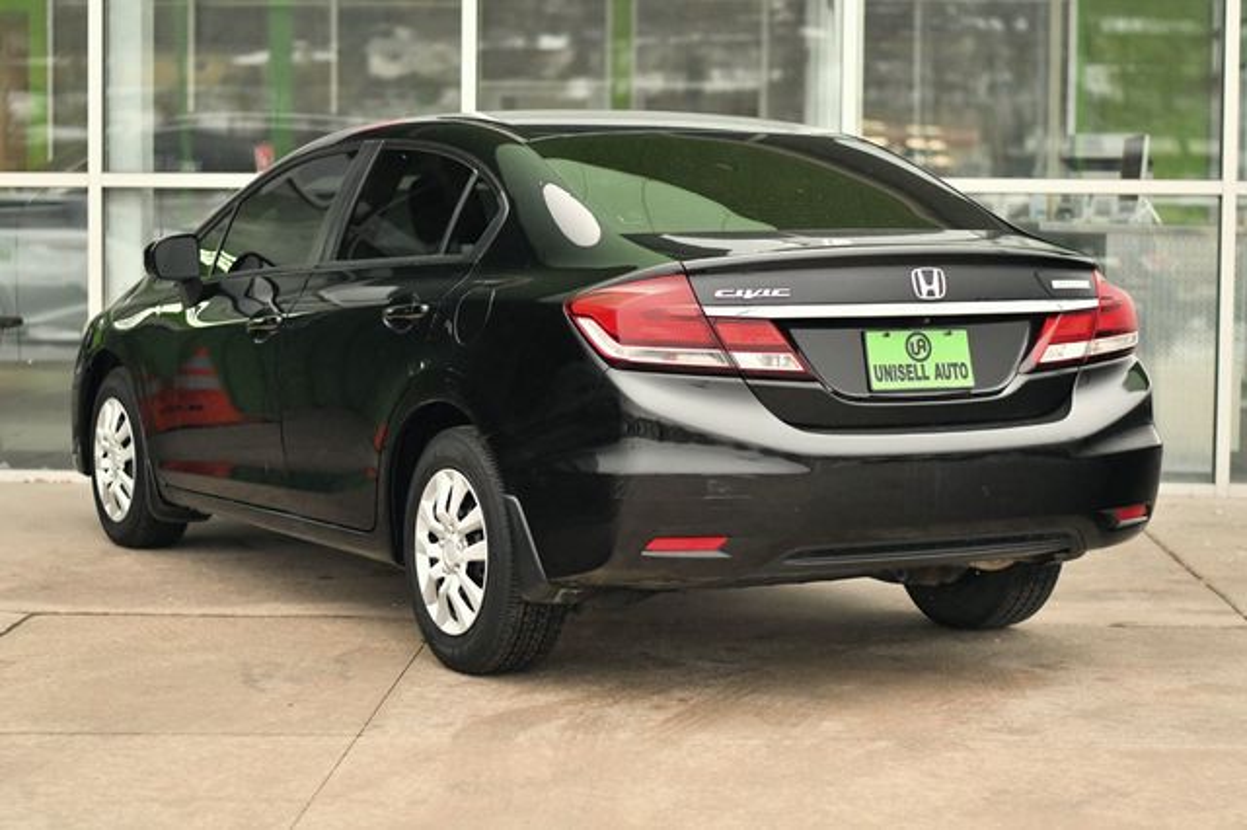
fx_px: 2596
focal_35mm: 75
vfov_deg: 18.2
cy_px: 415
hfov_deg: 27.0
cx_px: 624
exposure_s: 1/640
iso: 2800
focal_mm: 50
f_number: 2
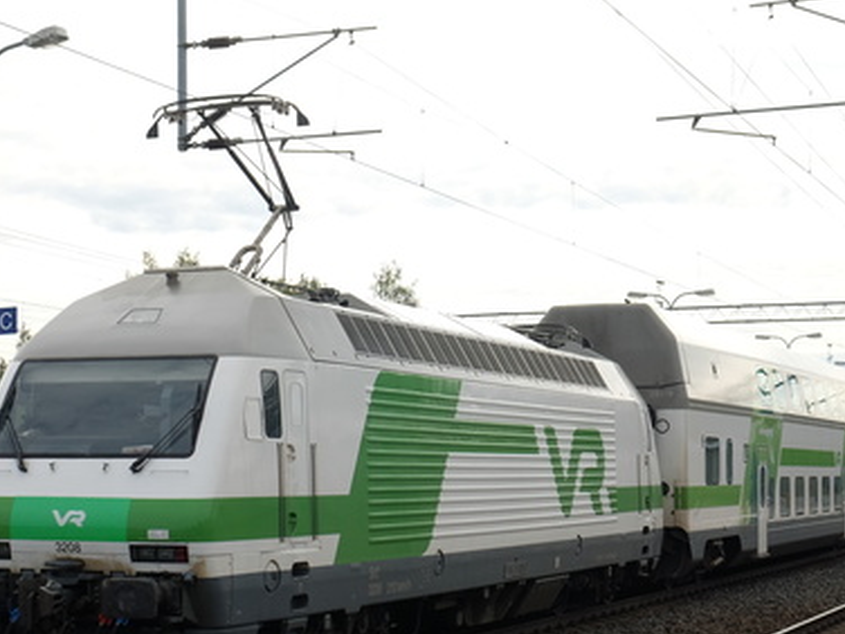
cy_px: 425
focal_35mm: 77
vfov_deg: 19.1
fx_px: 1880
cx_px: 342
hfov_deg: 25.3
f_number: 5.6
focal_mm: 25.4
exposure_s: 1/420
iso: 200
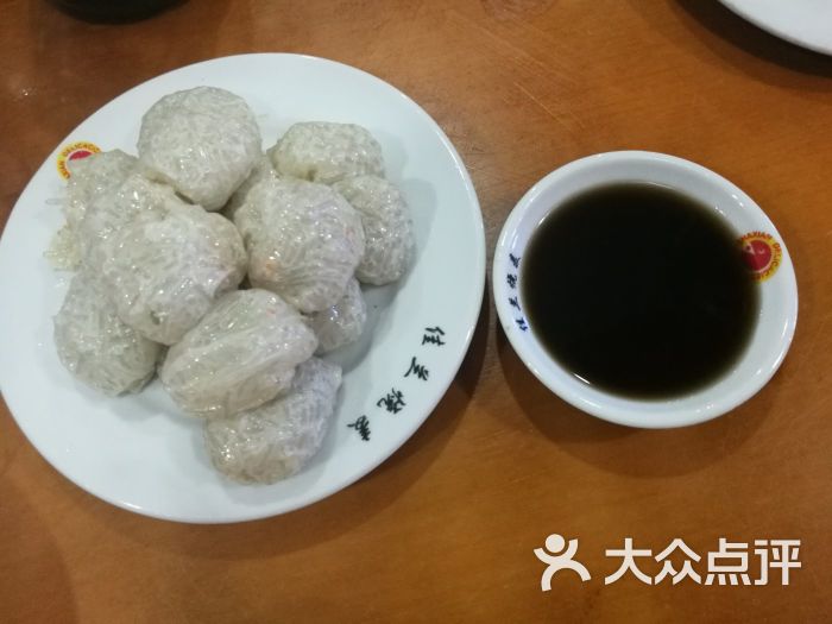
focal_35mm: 27
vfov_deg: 51.4
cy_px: 312
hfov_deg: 65.3
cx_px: 416
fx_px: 649
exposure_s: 1/20
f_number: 2.2
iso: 500
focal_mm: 4.5
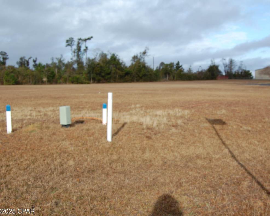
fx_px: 277
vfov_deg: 42.7
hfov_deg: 51.4
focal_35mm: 35
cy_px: 106
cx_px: 171
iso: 200
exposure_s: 1/250
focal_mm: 19
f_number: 8
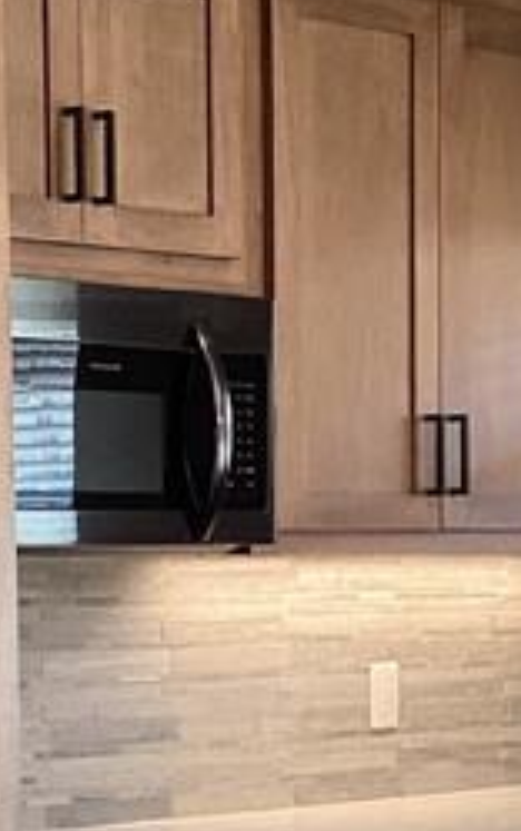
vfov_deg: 15.2
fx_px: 3062
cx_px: 454
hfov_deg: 9.7
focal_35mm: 135
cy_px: 834
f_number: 2.4
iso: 80
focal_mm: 3.3
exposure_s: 1/60
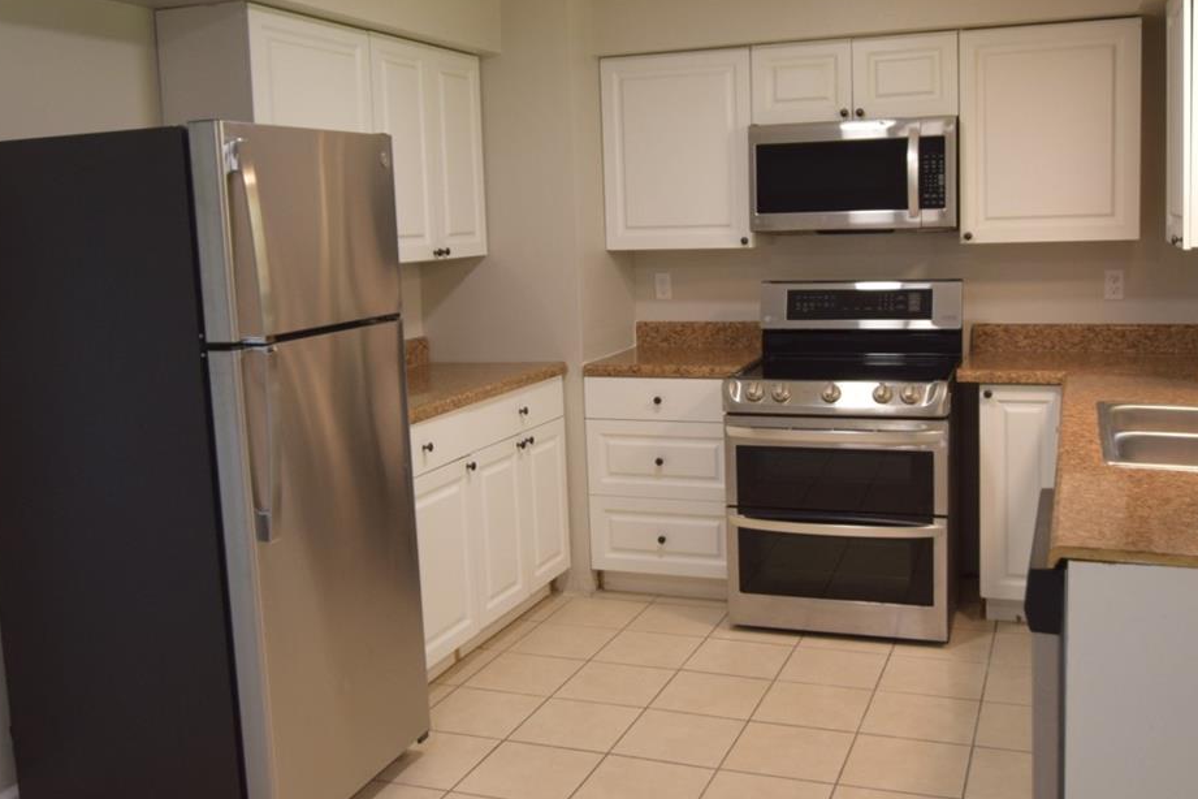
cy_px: 347
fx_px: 1127
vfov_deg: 39.0
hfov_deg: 55.9
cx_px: 646
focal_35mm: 34
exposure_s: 1/60
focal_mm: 13
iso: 640
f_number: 4
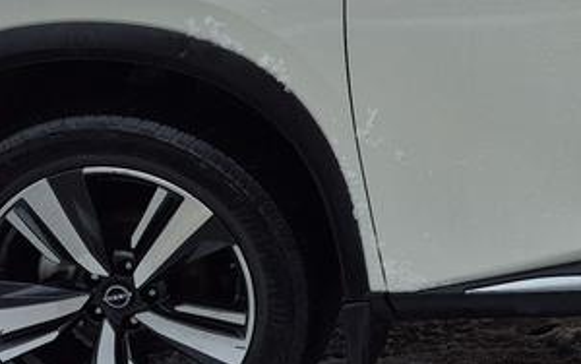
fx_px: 1648
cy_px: -15
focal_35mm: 104
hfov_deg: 17.9
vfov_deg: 12.4
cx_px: 866
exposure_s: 1/430
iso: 25
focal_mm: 5.4
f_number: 1.8
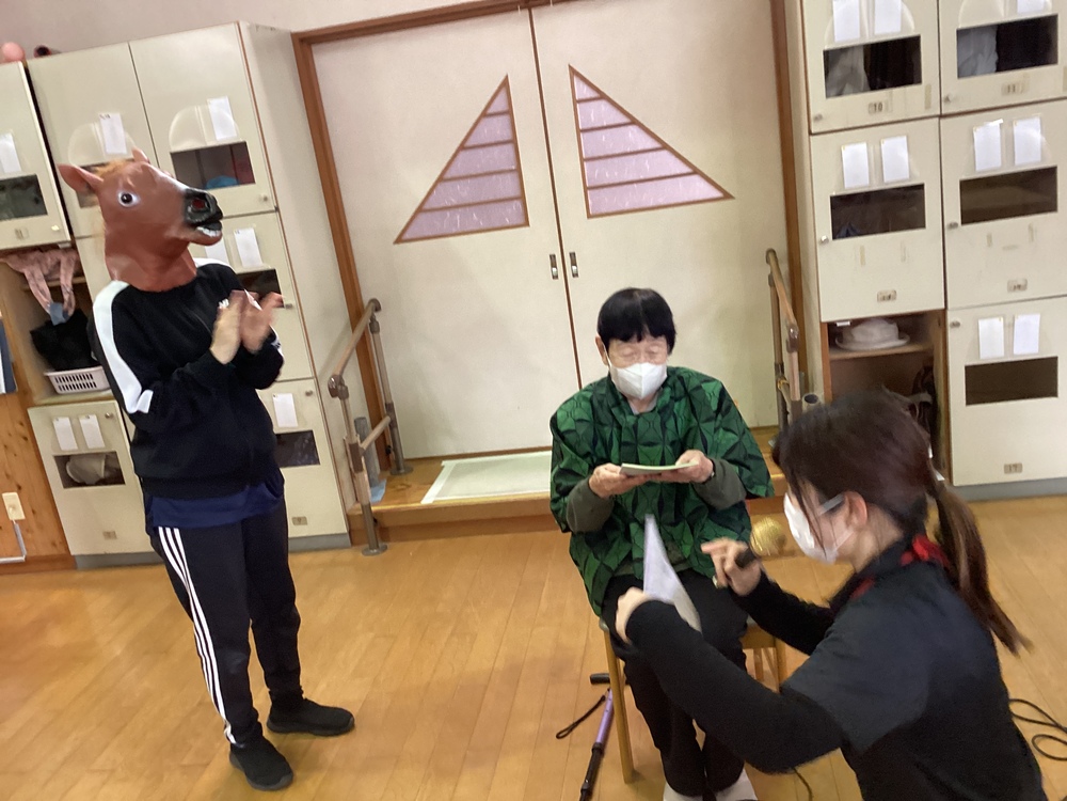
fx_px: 956
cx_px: 534
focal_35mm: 31
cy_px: 400
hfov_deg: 58.4
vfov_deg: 45.4
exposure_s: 1/40
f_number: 2.4
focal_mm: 3.3
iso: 250
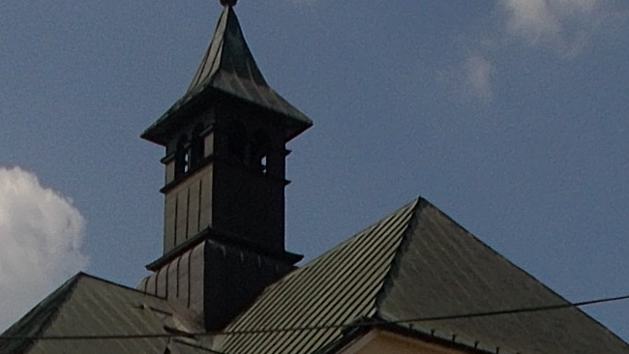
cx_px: 284
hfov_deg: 21.6
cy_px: 683
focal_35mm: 99
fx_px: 1652
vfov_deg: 11.2
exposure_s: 1/400
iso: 80
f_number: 8
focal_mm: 4.6
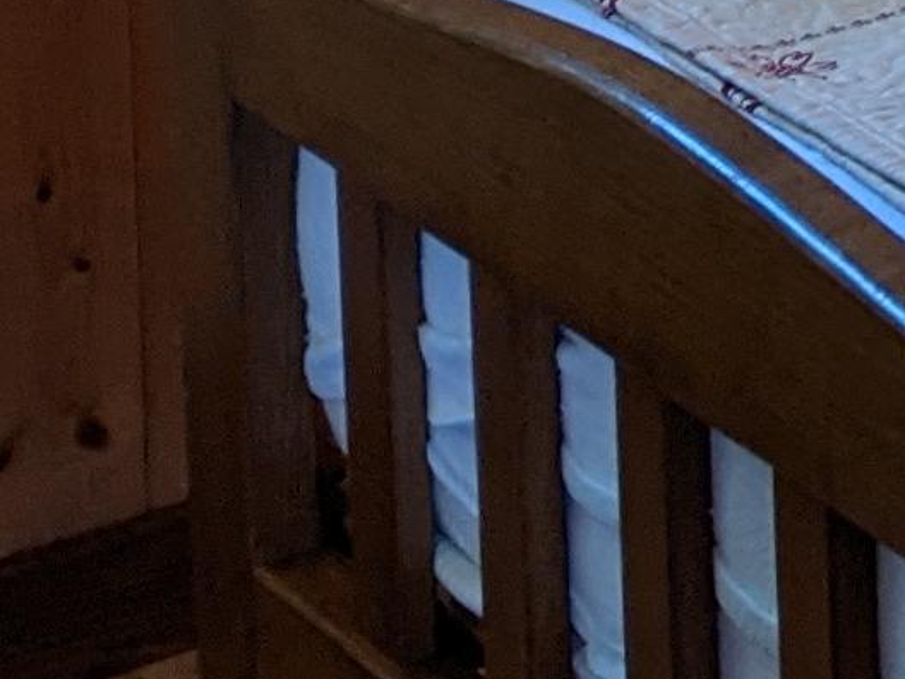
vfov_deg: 6.2
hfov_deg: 7.9
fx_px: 5386
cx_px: 2962
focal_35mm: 206
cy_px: -1876
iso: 71
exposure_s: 1/49.9
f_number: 1.8
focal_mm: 4.44
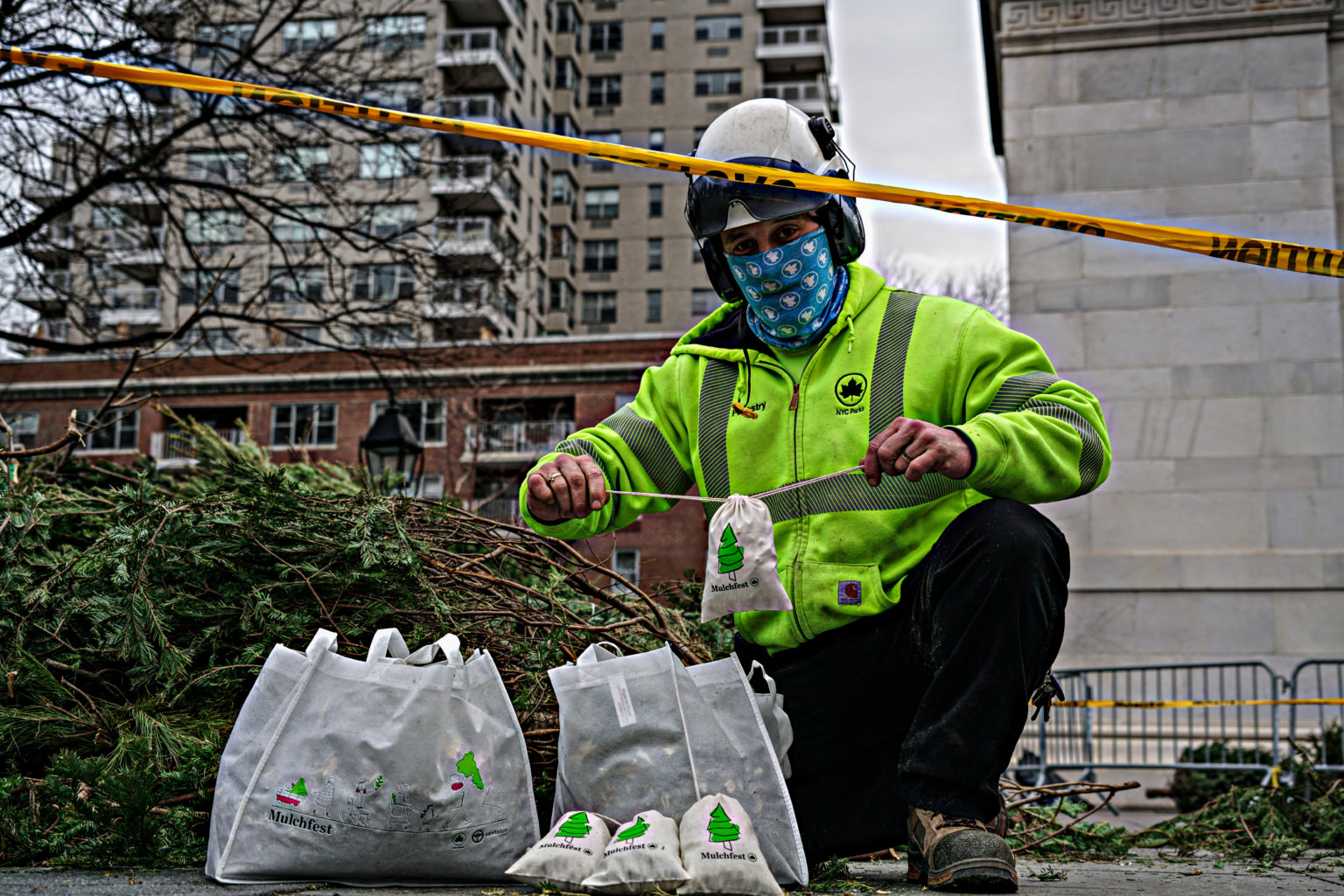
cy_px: 448
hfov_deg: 46.4
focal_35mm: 42
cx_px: 672
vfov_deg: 31.9
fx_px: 1568
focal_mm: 42
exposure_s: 1/100
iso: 100
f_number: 5.6
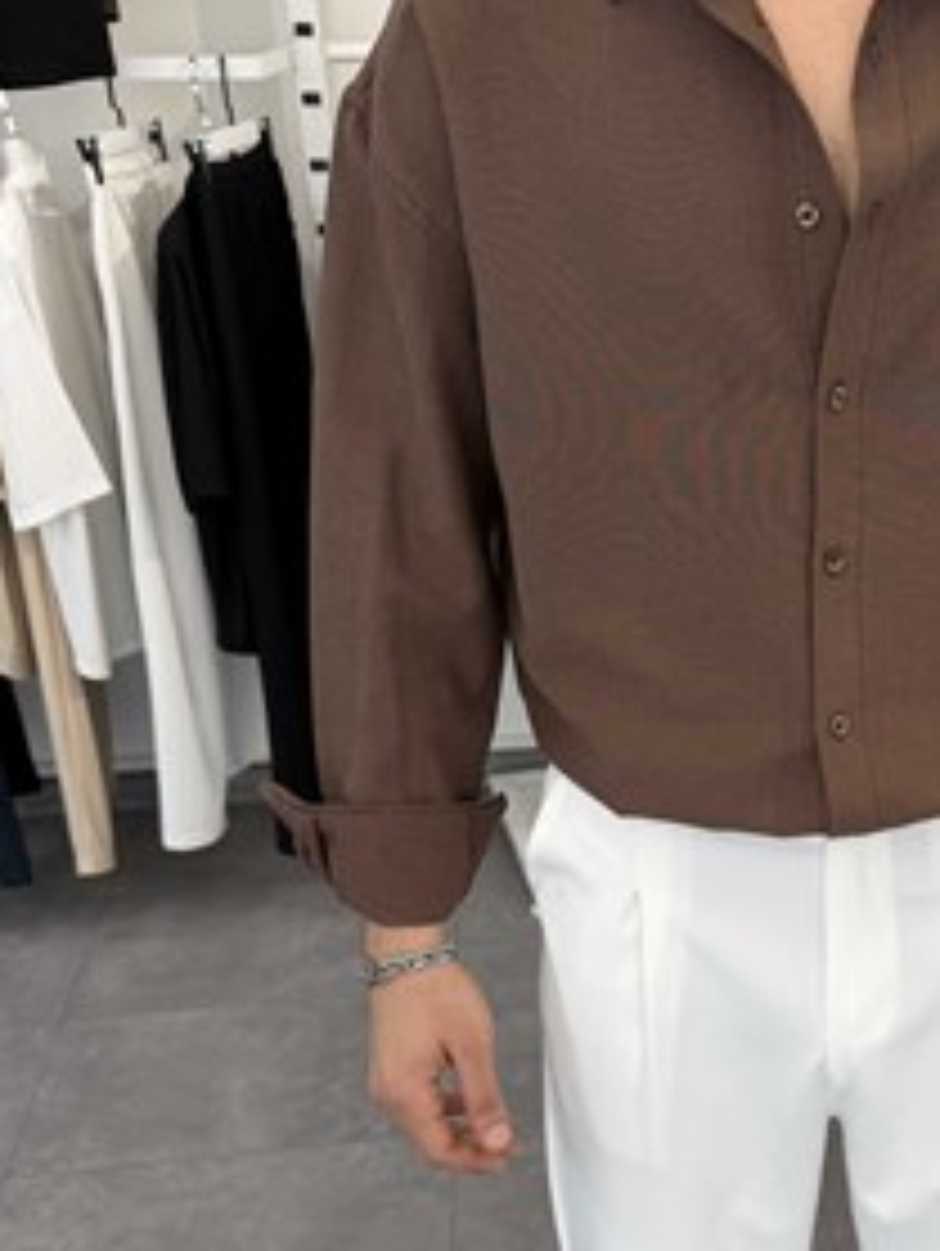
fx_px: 1663
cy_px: 902
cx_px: 787
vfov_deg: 40.3
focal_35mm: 46
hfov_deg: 30.6
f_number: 1.78
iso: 64
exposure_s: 1/251
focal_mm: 6.76
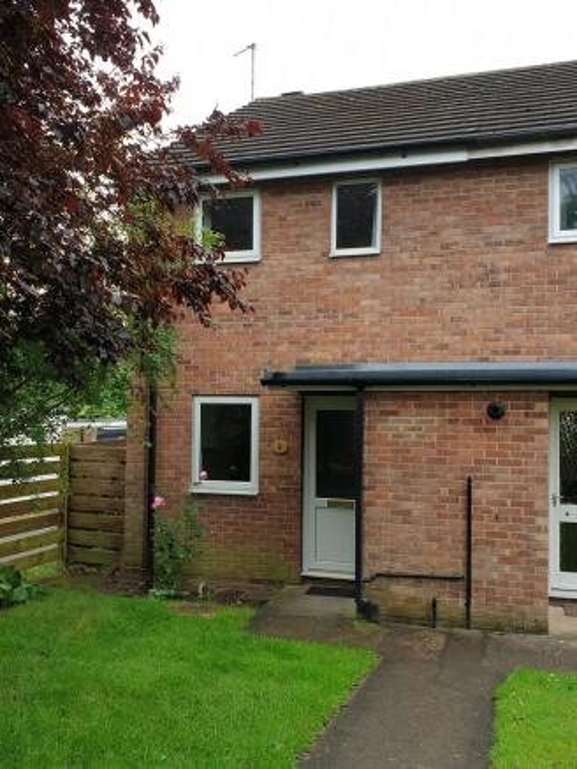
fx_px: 578
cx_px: 288
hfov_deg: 53.1
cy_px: 384
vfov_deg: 67.3
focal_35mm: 26
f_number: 2.4
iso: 50
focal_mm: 4.3
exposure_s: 1/114
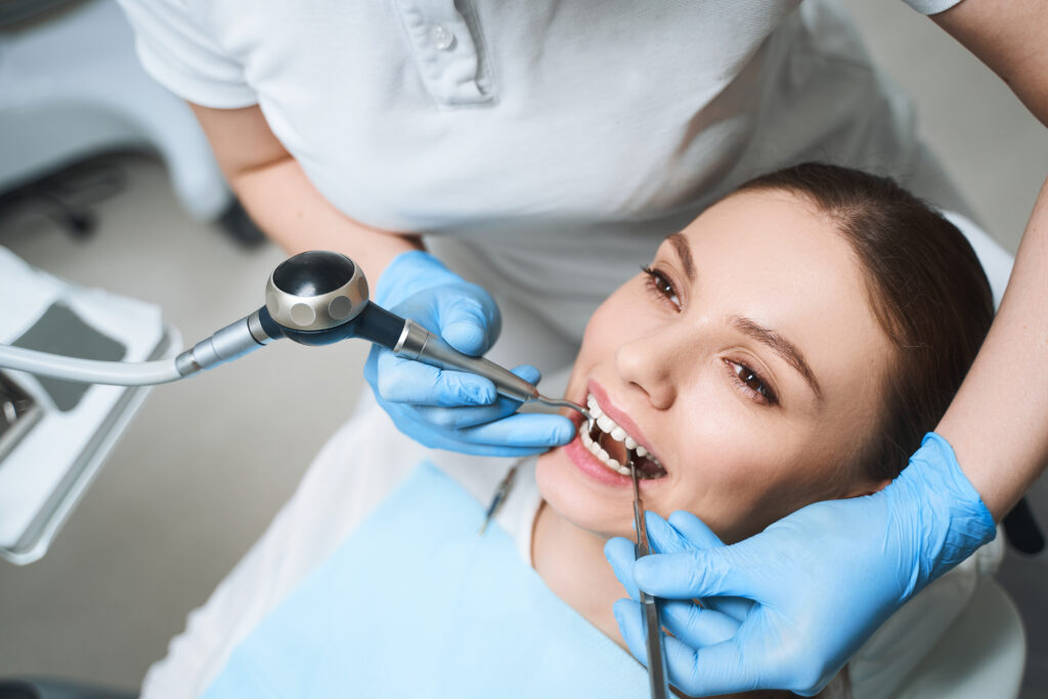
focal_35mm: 42
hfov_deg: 46.4
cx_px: 524
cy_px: 350
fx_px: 1223
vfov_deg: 31.9
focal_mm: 42
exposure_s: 1/125
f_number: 2.8
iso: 200
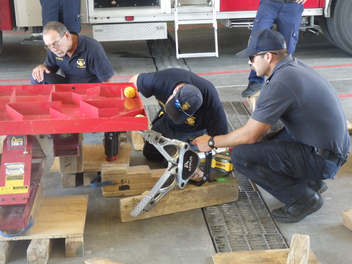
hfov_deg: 31.2
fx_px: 630
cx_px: 176
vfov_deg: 23.7
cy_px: 132
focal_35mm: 62
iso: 1250
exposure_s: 1/80
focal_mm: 11.1
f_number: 4.6
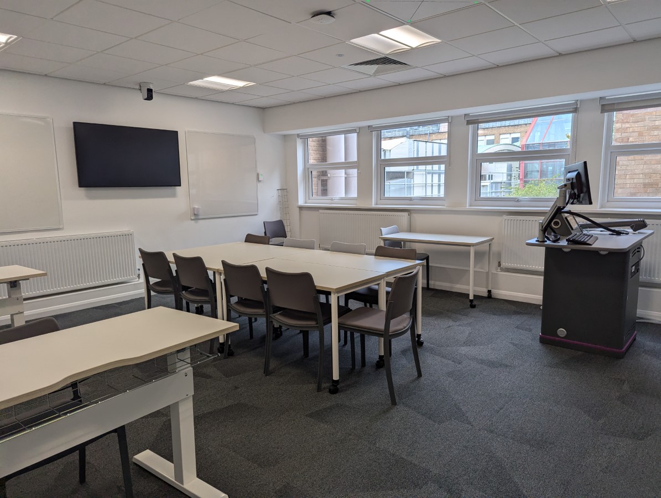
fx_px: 459
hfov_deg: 71.5
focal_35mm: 24
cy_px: 249
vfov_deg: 56.9
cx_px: 330
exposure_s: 1/204
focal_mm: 6.81
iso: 46
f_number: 1.85
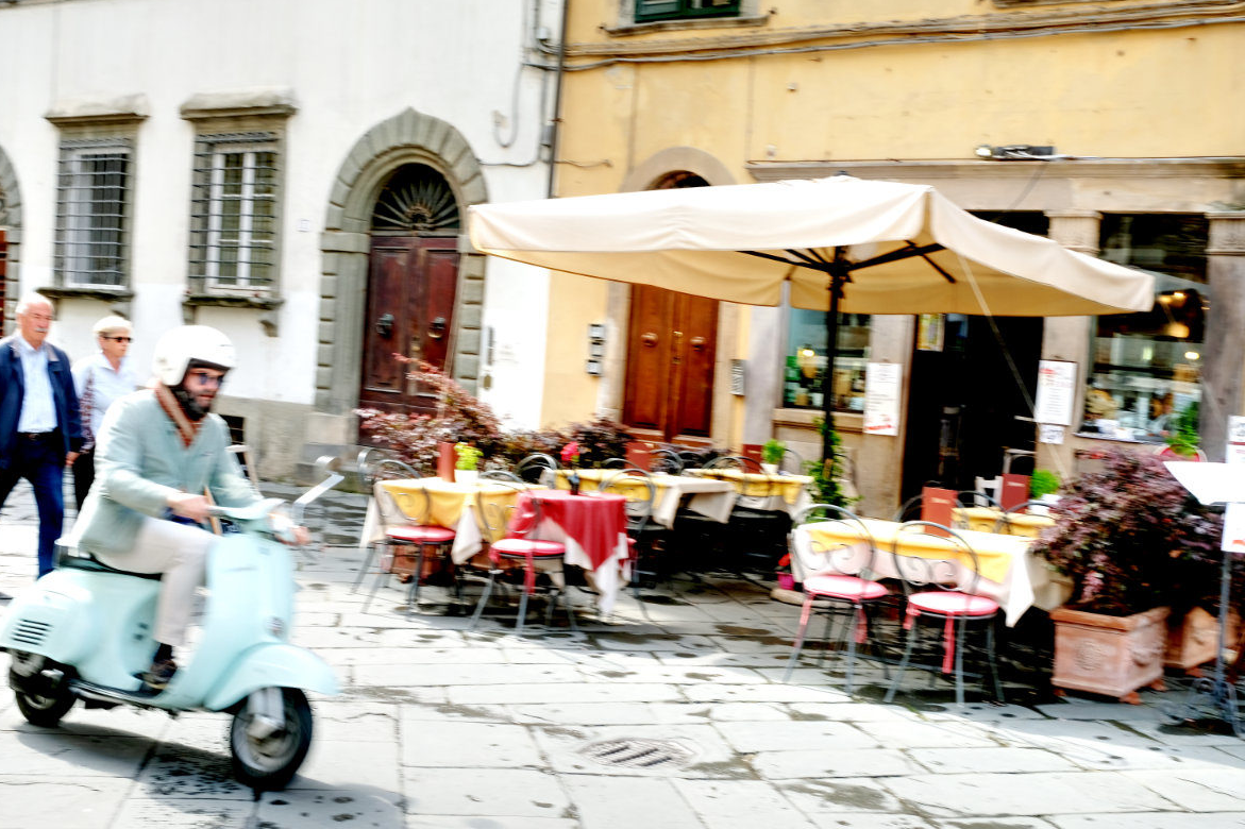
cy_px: 412
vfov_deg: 32.6
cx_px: 624
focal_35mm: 41
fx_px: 1417
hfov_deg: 47.4
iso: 200
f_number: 8
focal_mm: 26.6
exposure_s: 1/80
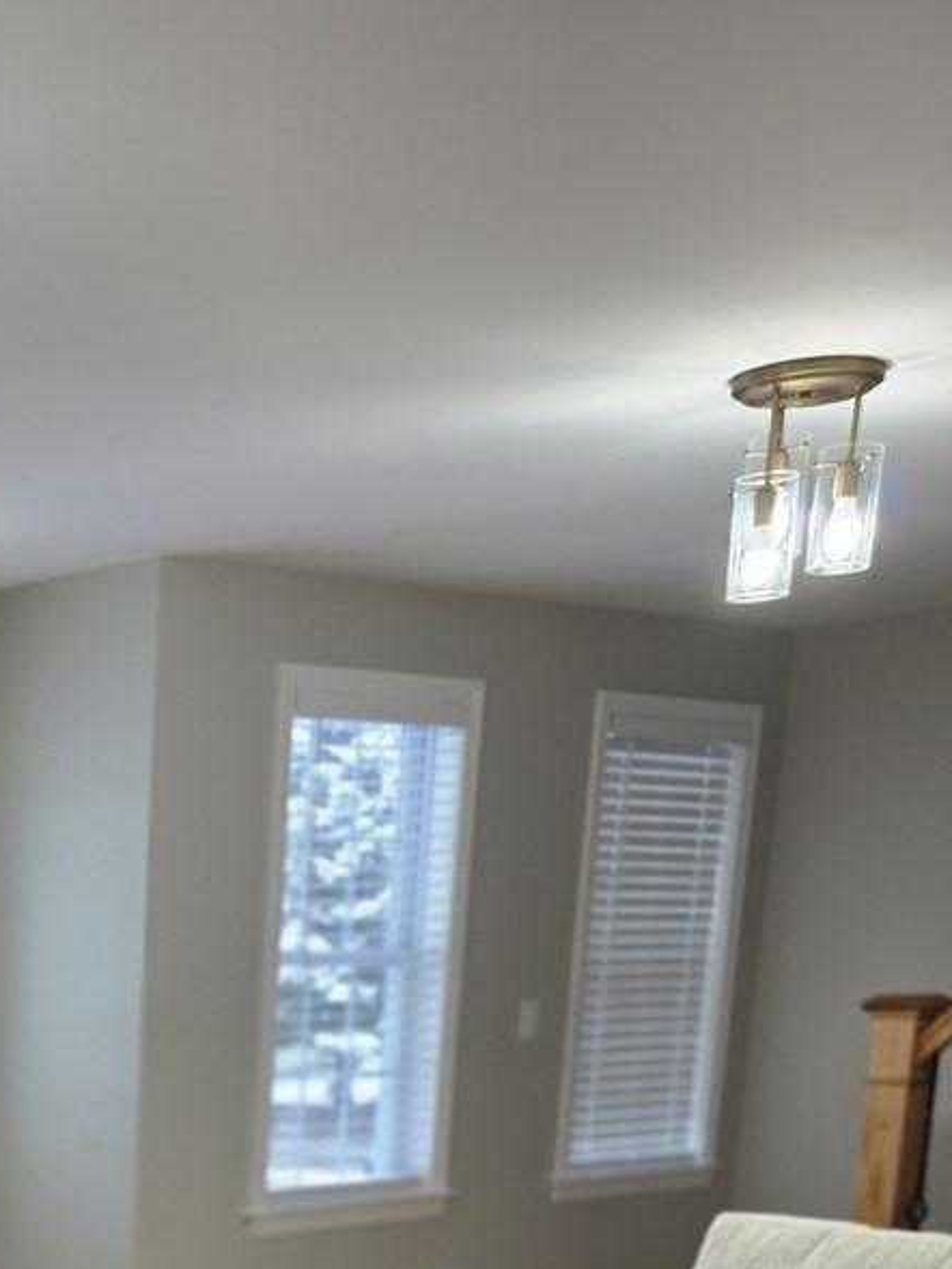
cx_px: -202
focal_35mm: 60
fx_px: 2199
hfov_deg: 22.4
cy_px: 1635
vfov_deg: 27.2
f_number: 1.7
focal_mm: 6.3
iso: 64
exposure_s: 1/120
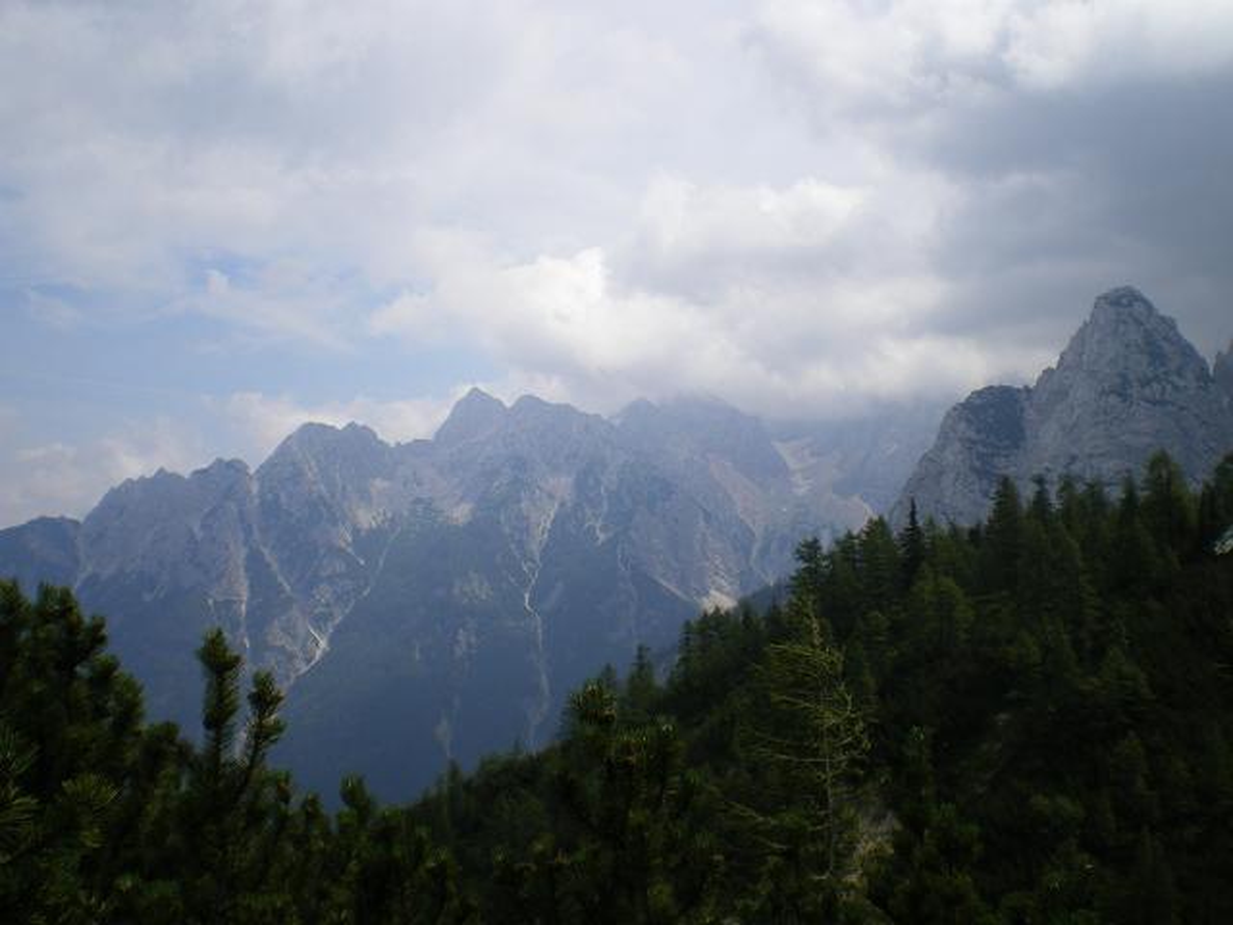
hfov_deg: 49.0
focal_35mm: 38
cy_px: 462
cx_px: 616
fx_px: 1354
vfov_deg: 37.7
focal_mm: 6.3
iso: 64
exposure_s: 1/640
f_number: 4.6
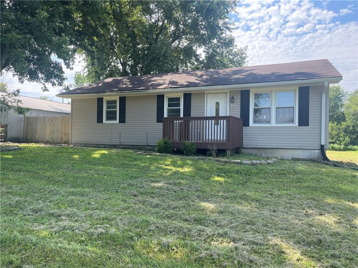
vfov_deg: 53.1
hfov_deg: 67.3
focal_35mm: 26
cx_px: 179
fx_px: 269
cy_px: 134
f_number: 1.6
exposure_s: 1/1078
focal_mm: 5.1
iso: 50
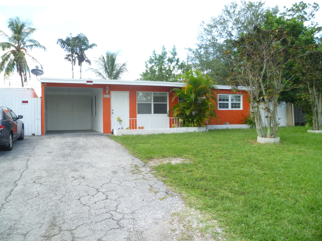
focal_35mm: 28
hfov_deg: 63.4
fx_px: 260
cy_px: 120
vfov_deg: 49.7
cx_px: 161
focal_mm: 5
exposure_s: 1/320
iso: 200
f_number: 2.8
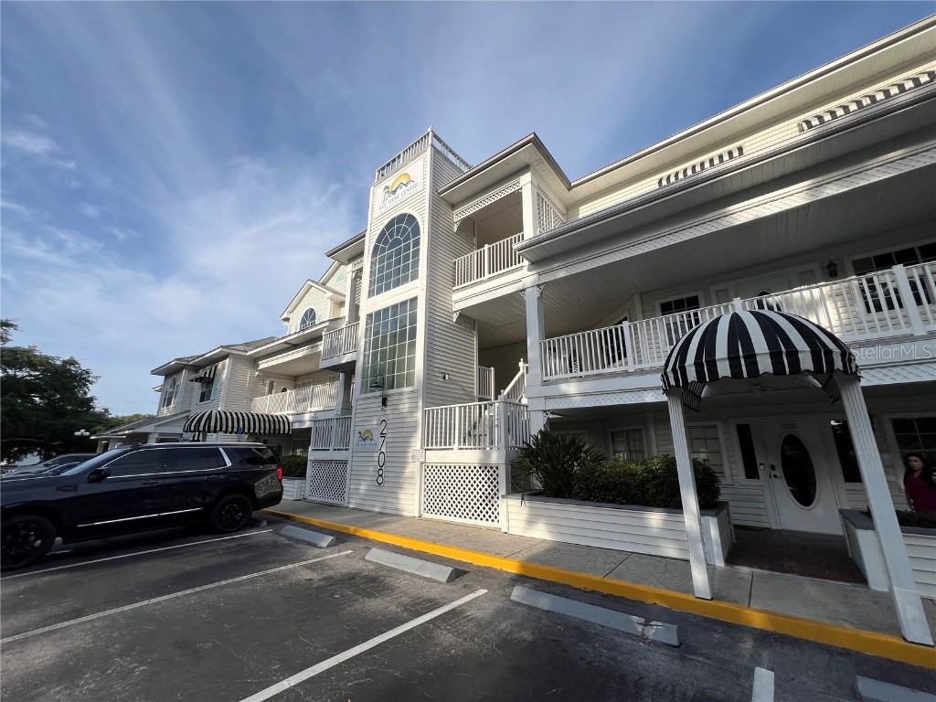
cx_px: 468
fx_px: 352
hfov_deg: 106.2
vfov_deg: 89.9
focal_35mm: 13
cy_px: 351
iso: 32
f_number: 1.8
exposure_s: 1/1647
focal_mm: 1.57
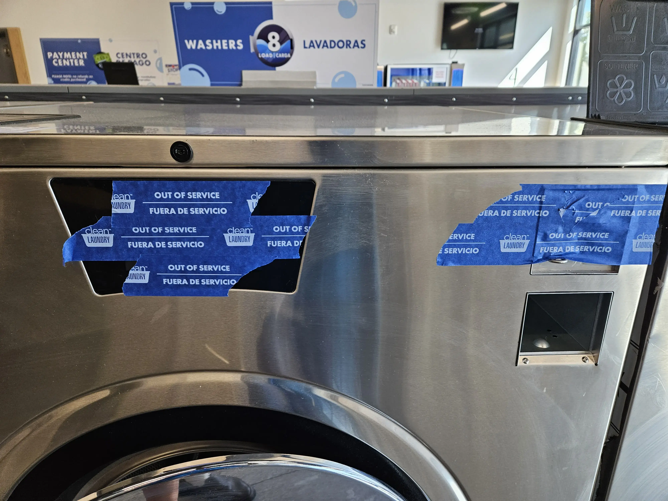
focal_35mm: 23
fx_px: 444
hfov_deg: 73.9
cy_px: 250
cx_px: 334
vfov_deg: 58.9
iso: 80
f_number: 1.8
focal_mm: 5.4
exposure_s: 1/180
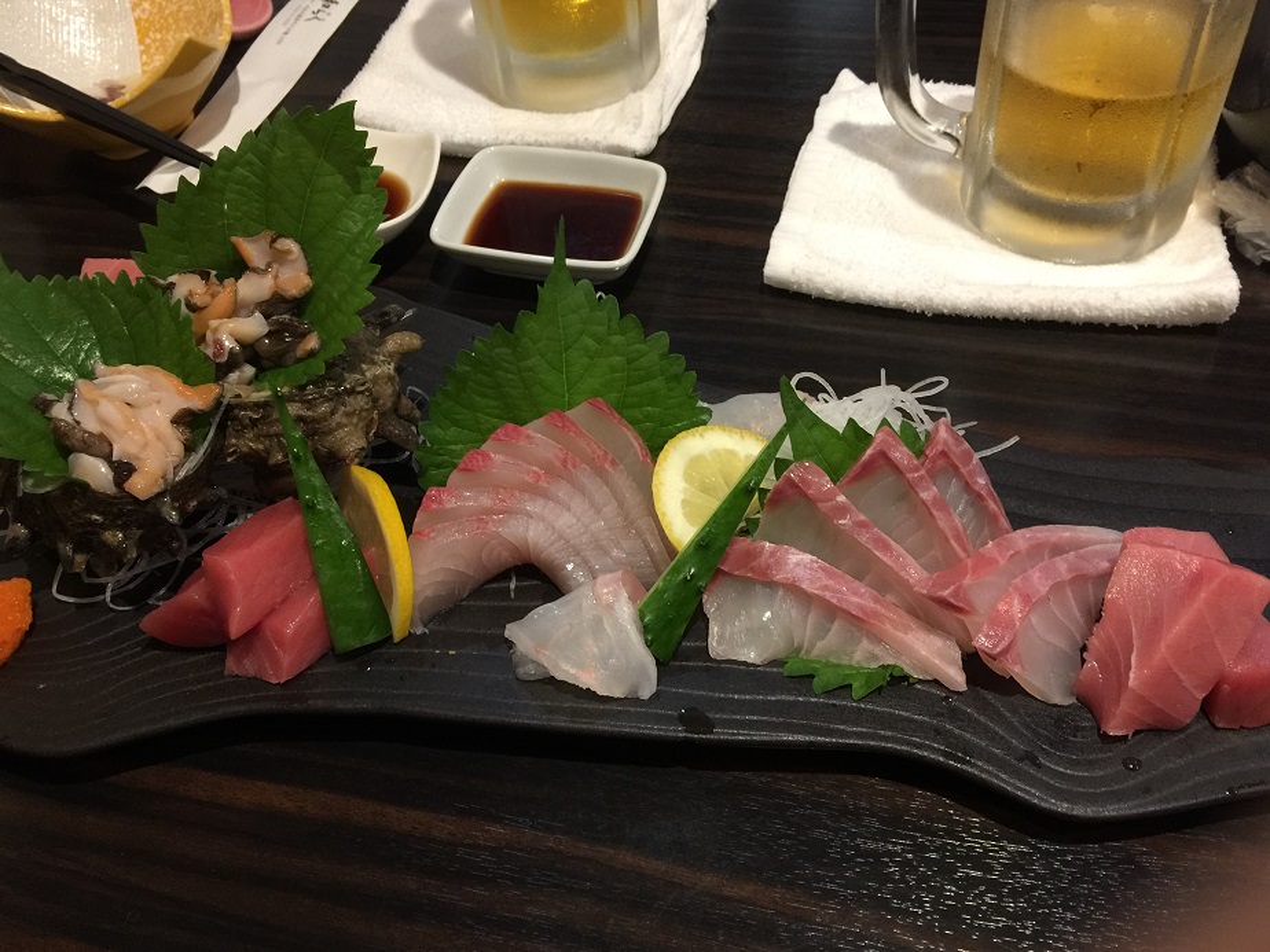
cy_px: 476
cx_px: 635
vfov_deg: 48.2
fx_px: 1064
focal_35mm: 29
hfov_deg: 61.7
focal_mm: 4.15
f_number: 2.2
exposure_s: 1/8
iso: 100
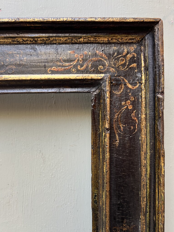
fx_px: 181
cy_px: 115
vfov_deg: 65.3
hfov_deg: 51.3
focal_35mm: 27
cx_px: 87
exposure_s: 1/50
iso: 80
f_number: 1.5
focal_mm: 5.7
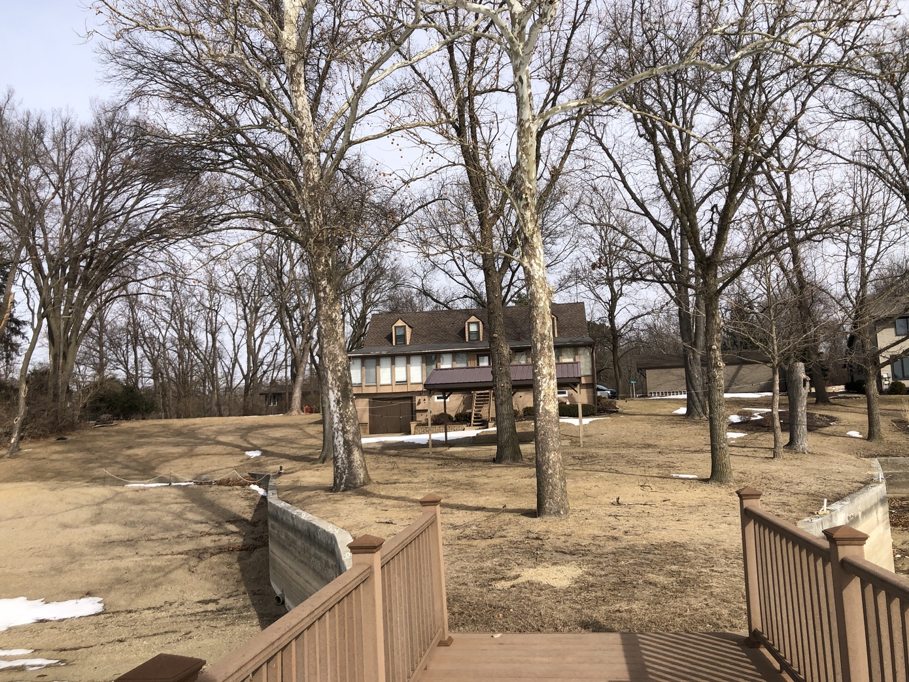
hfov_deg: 61.6
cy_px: 346
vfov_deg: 48.2
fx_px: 762
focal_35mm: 29
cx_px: 464
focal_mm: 3.99
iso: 20
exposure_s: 1/2024
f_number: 1.8
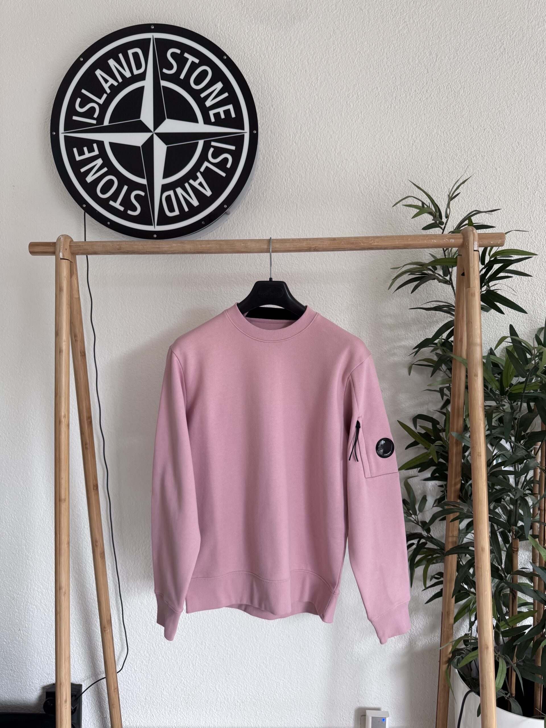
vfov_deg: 71.6
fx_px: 505
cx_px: 273
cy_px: 364
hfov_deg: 56.8
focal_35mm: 24
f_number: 1.78
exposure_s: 1/121
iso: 160
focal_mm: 6.76
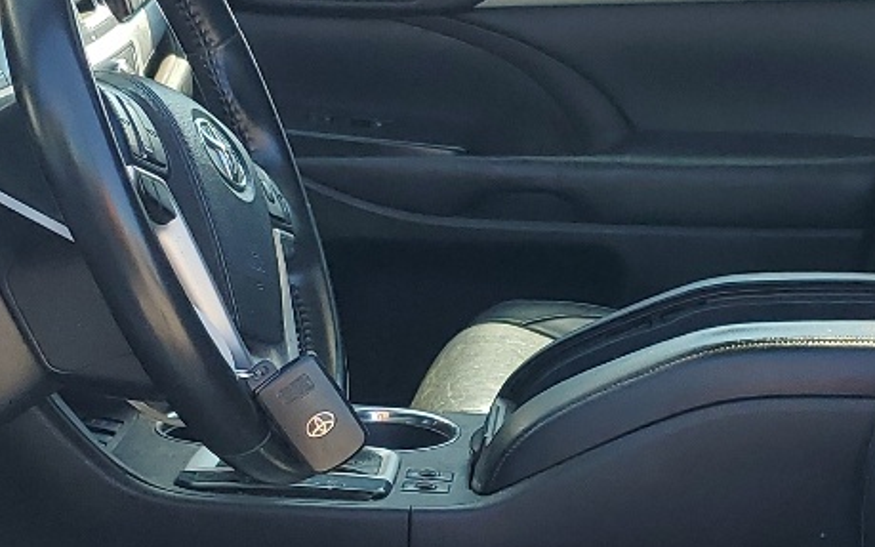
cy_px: 358
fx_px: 2290
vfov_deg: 13.6
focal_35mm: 96
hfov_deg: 21.5
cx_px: 595
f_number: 1.5
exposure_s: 1/500
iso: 50
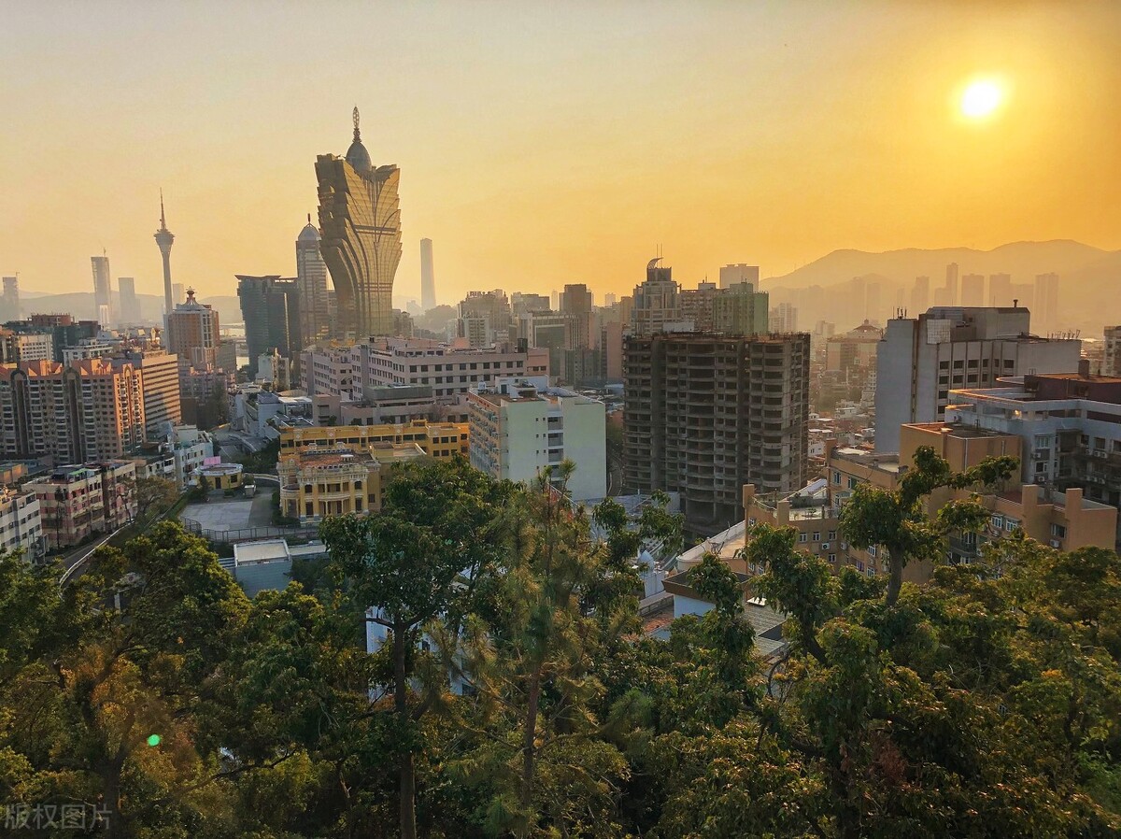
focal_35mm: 28
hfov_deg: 63.5
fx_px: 906
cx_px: 560
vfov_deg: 49.7
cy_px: 420
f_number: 1.8
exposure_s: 1/2088
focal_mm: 4
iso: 20
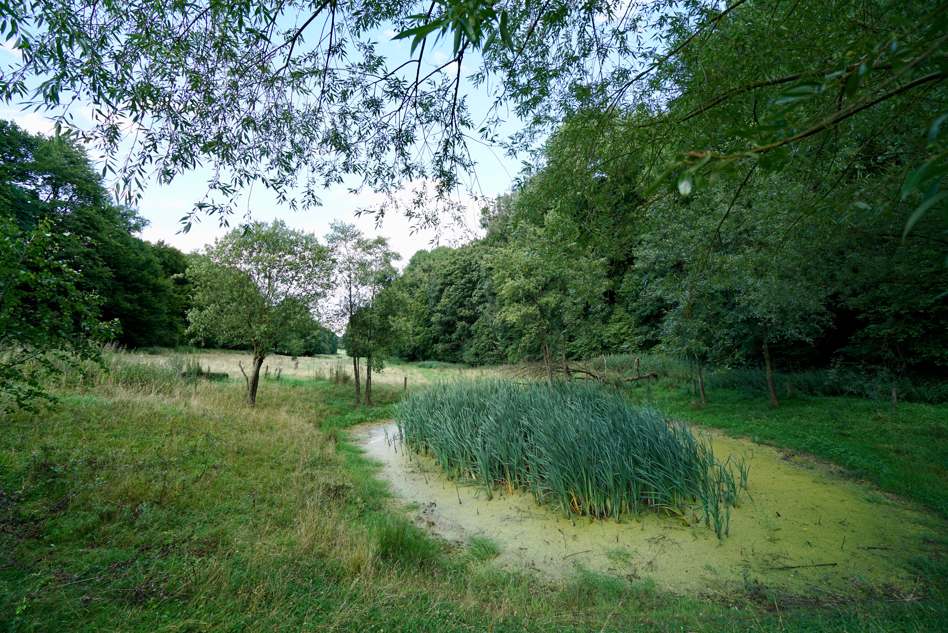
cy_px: 316
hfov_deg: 96.7
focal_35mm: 16
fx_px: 421
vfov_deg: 73.8
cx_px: 474
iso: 100
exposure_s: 1/80
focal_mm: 16
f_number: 5.6
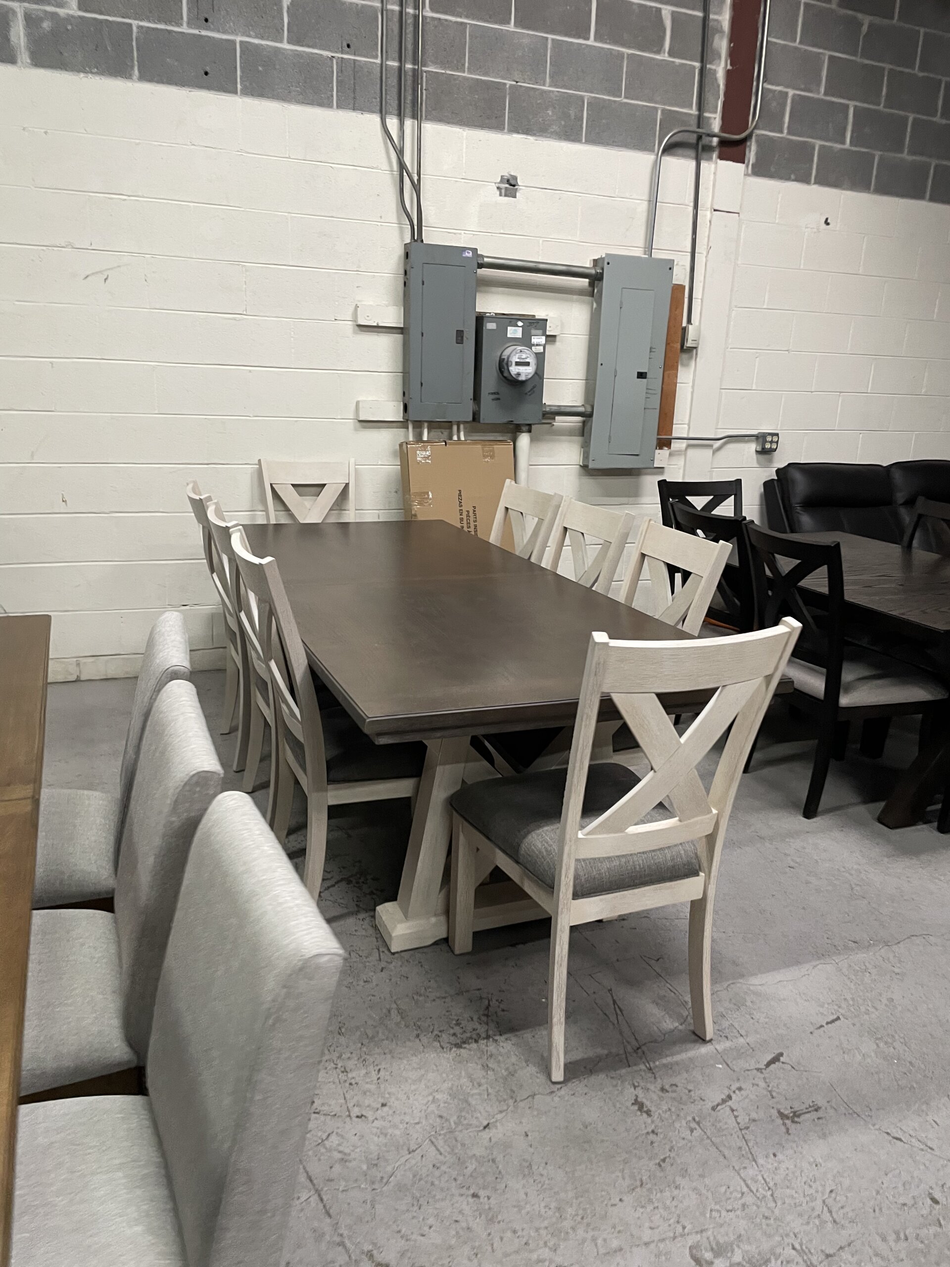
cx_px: 475
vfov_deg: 67.3
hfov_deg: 53.1
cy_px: 634
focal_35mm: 26
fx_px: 951
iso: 160
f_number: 1.6
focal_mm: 4.2
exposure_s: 1/60
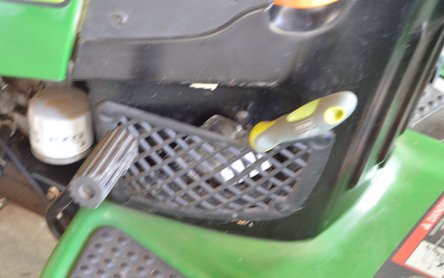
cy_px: 161
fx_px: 1283
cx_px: 166
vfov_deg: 12.3
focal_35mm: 106
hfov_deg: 19.6
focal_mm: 50
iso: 800
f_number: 5.6
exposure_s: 1/15
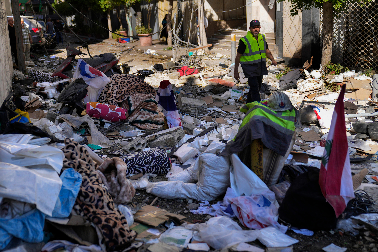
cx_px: 189
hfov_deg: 45.4
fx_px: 451
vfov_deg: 31.2
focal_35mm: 43
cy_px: 126
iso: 160
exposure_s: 1/2000
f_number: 2.8
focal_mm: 43
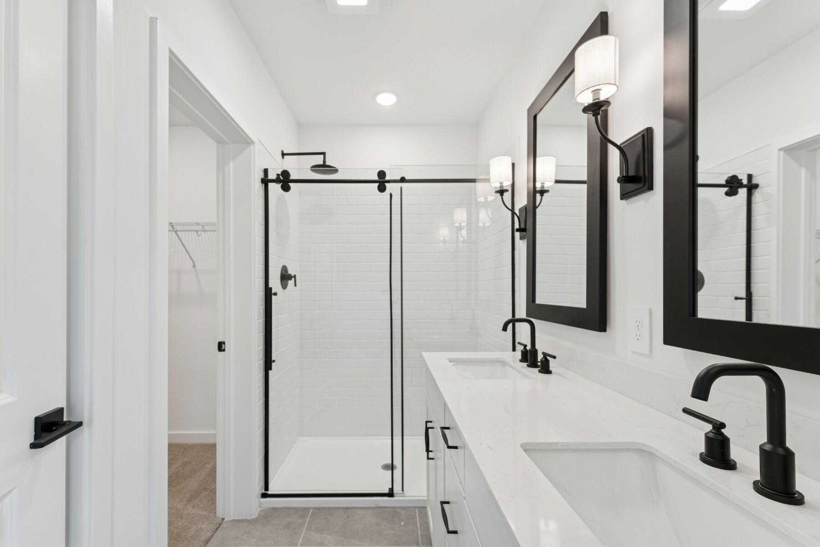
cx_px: 410
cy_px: 274
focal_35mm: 14
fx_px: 319
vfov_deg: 81.2
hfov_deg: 104.3
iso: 200
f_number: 8
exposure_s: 1/5
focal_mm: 14
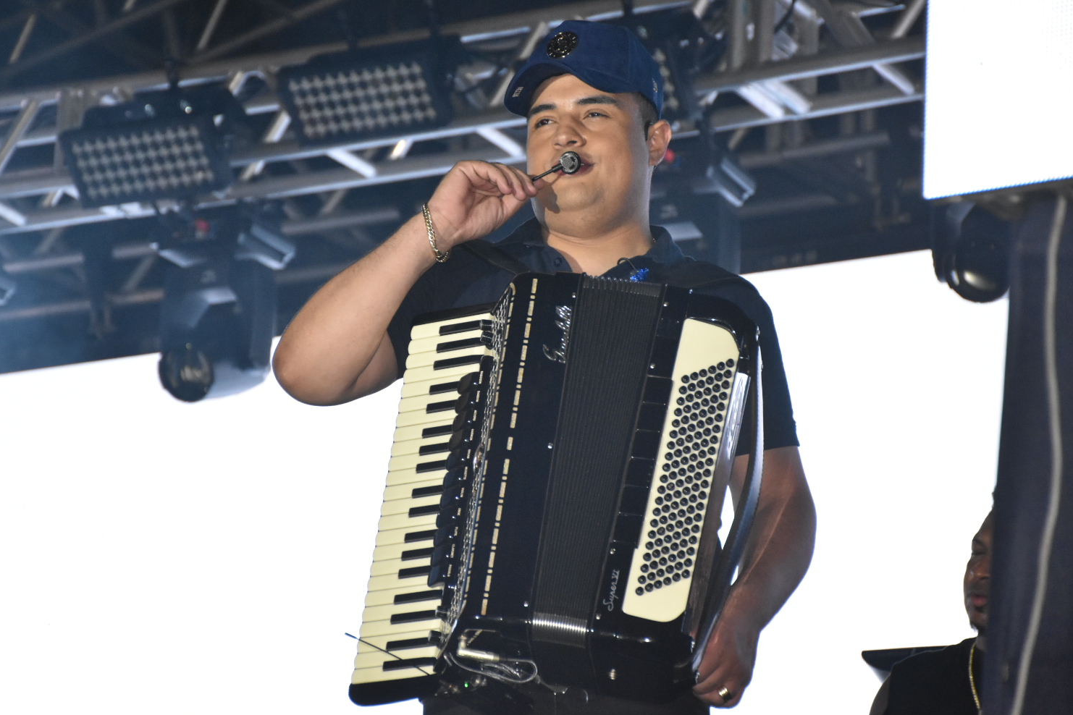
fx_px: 4888
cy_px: 356
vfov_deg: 8.4
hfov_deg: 12.5
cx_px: 503
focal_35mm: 164
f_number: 5.6
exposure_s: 1/100
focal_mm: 100
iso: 2500
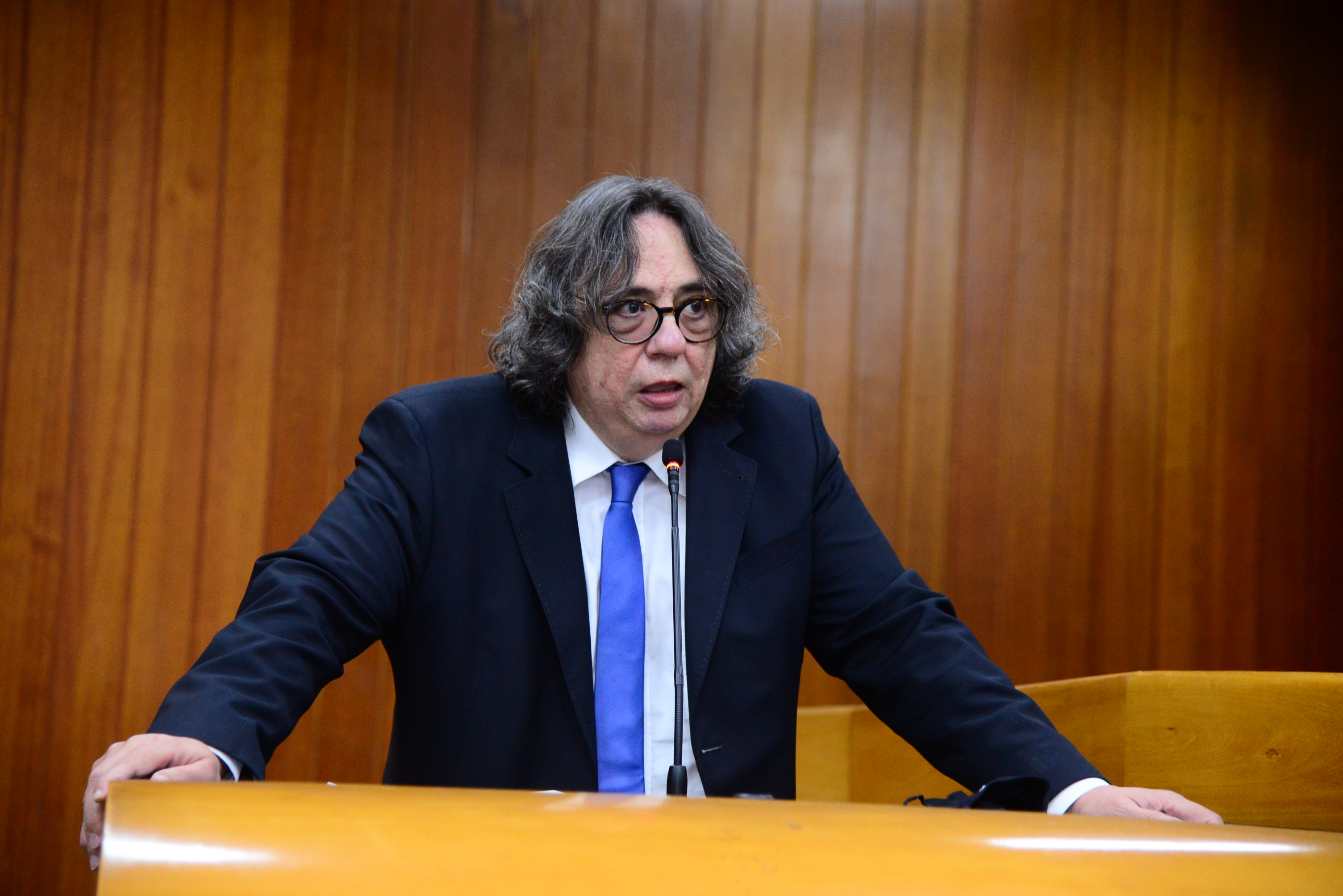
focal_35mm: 92
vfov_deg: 14.9
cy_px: 448
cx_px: 672
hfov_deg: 22.1
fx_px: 3433
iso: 2500
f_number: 4
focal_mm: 92
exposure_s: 1/80
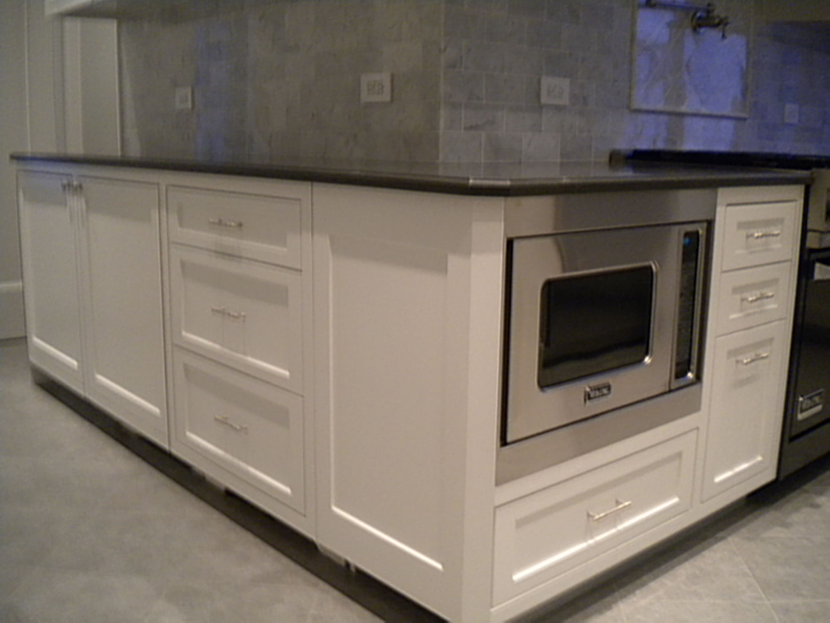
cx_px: 415
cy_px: 312
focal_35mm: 35
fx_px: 839
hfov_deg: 52.6
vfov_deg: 40.7
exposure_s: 1/15.7
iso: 400
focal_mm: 6.3
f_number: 3.1
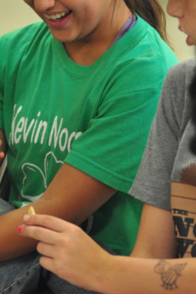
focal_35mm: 245
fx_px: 2001
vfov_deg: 8.4
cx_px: 76
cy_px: 108
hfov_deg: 5.6
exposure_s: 1/80
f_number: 2.8
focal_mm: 80
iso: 720
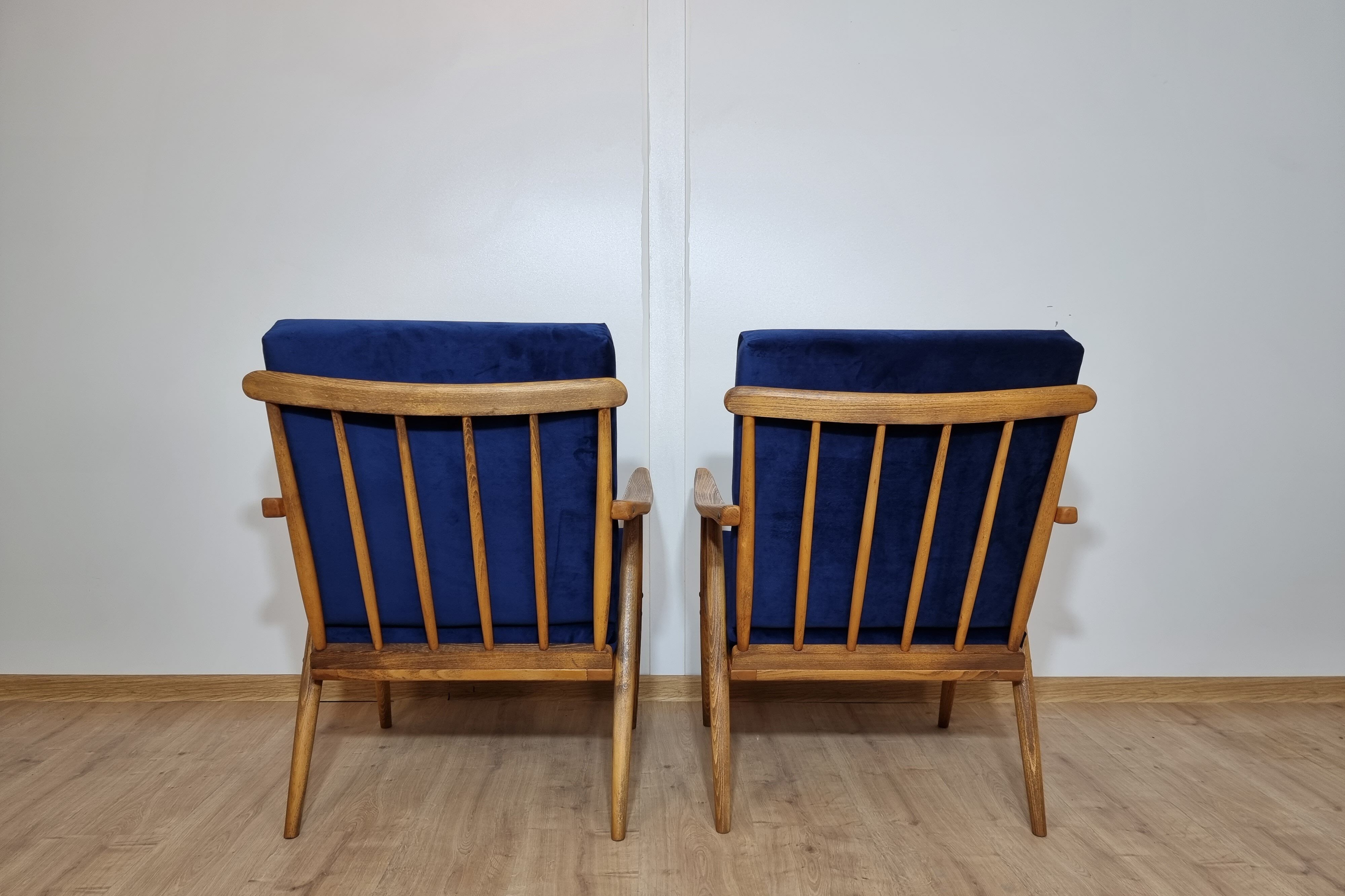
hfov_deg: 71.5
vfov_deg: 51.3
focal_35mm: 25
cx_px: 673
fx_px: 934
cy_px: 472
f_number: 1.8
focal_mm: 6.7
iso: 64
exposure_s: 1/100
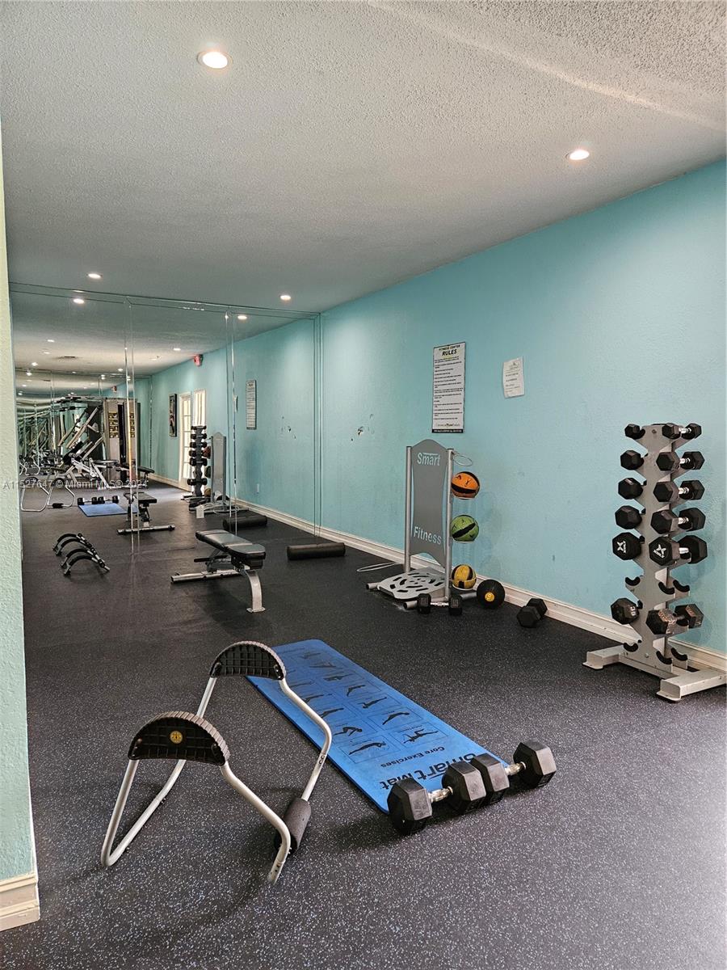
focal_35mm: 23
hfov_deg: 58.9
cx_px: 364
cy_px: 485
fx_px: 644
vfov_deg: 73.9
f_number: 1.8
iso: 1000
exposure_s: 1/120
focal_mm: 5.4
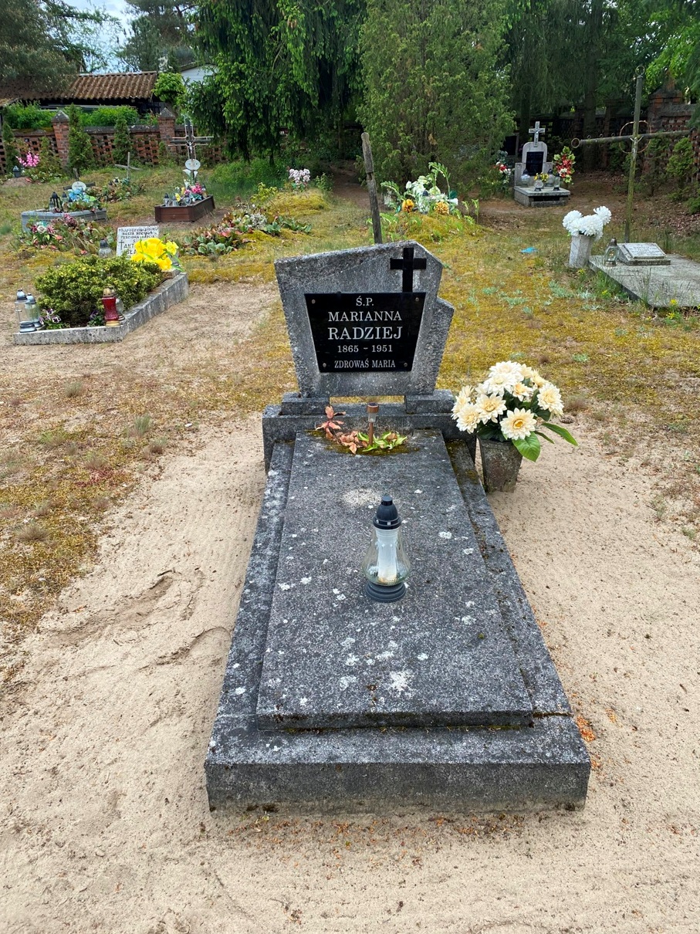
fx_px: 701
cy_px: 467
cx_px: 350
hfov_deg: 53.0
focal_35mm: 26
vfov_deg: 67.3
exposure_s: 1/799
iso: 32
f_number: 1.8
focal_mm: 4.25
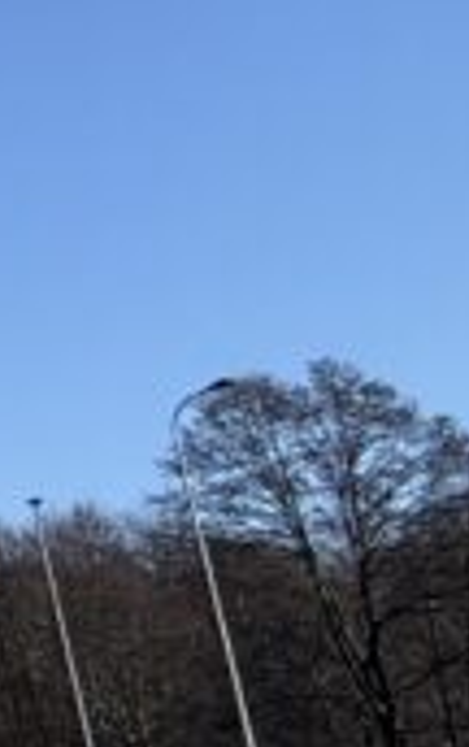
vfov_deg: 22.3
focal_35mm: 93
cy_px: 295
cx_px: -1324
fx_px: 1896
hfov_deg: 8.5
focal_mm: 2.22
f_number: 2.2
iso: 50
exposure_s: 1/1961
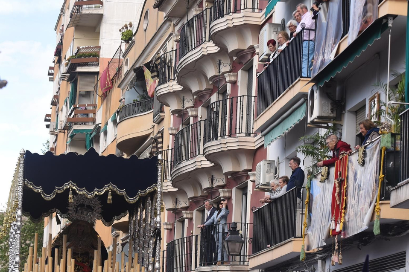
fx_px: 1329
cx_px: 224
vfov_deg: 11.7
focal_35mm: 117
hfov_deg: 17.5
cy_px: 150
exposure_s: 1/320
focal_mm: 70
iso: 200
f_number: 5
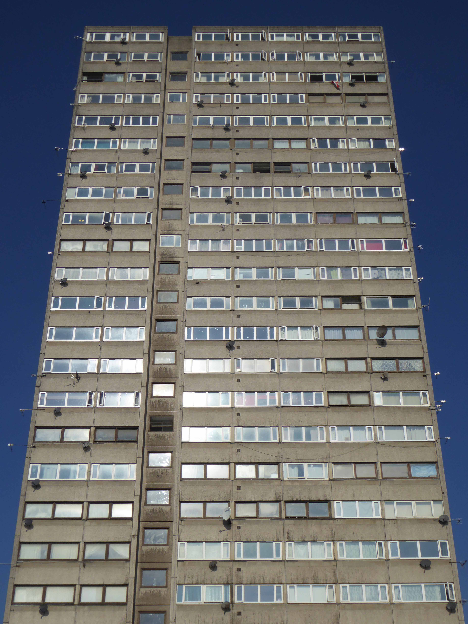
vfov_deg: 38.9
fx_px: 883
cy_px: 312
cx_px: 234
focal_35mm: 49
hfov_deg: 29.7
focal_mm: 8.4
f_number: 4.5
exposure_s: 1/2000
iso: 100
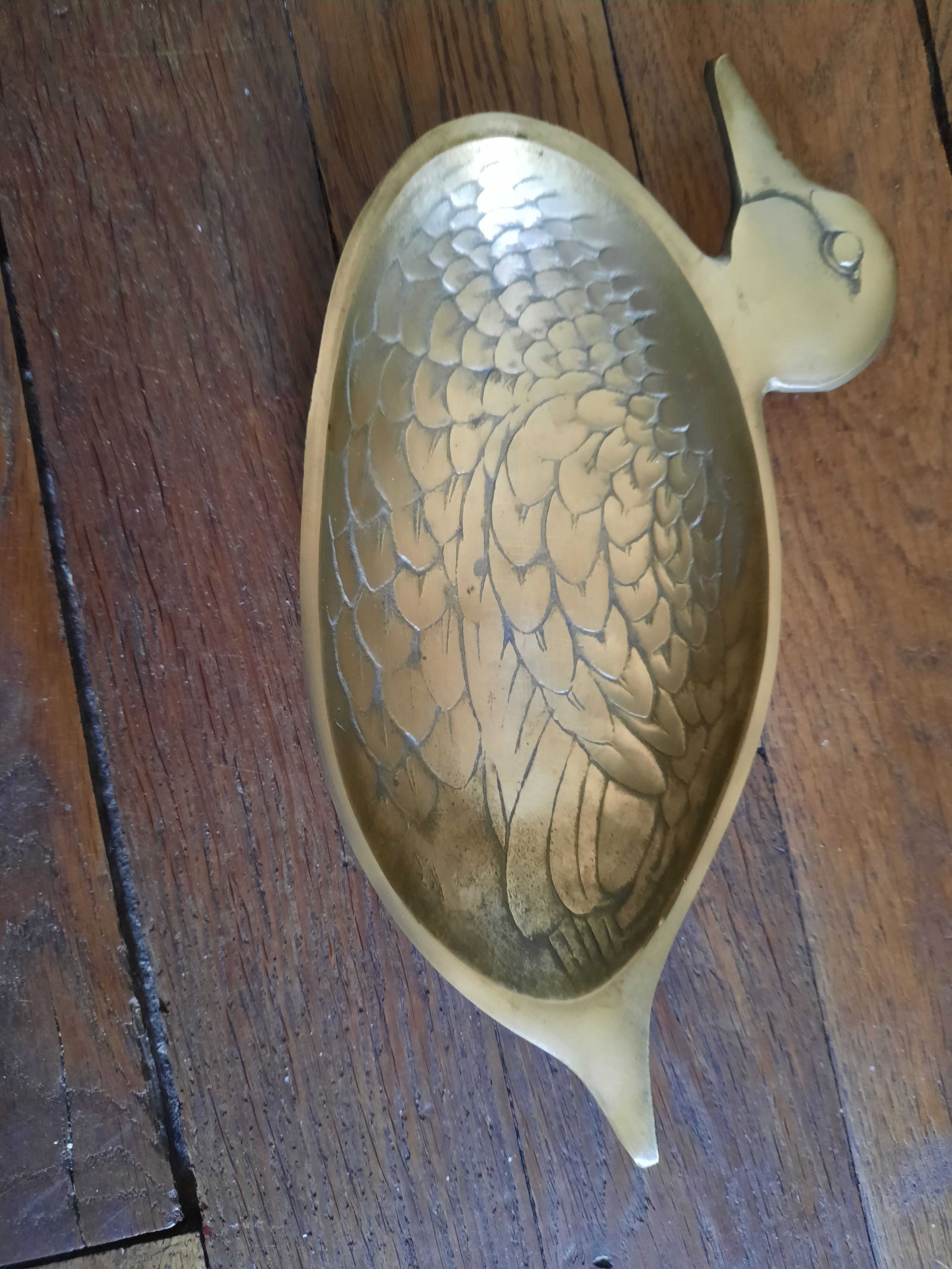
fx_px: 917
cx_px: 476
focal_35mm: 25
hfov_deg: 54.9
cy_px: 634
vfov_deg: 69.4
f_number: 2
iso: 500
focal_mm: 4.6
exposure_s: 1/25
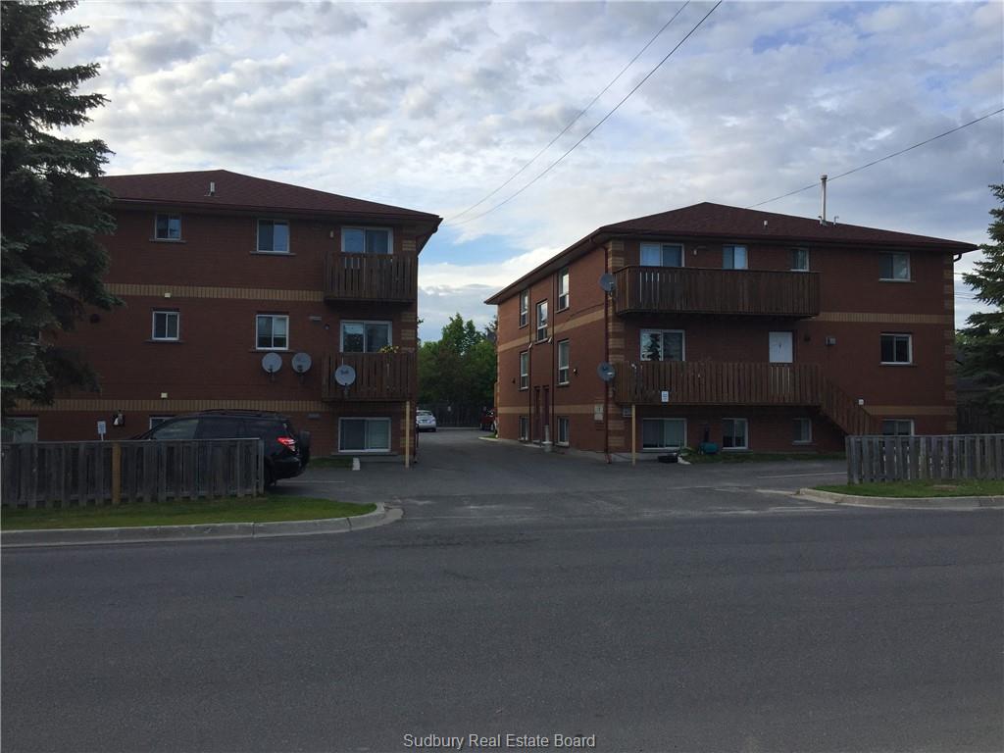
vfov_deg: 48.2
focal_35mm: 29
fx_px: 841
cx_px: 502
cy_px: 376
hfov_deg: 61.7
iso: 32
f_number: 2.2
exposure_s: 1/879
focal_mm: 4.2
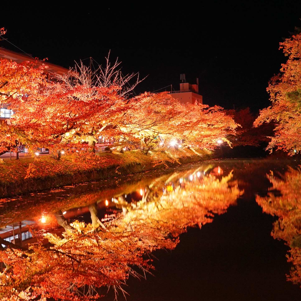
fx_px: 521
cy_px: 158
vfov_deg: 32.2
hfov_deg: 32.0
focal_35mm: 53
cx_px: 106
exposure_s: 2
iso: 800
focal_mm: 30
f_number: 7.1
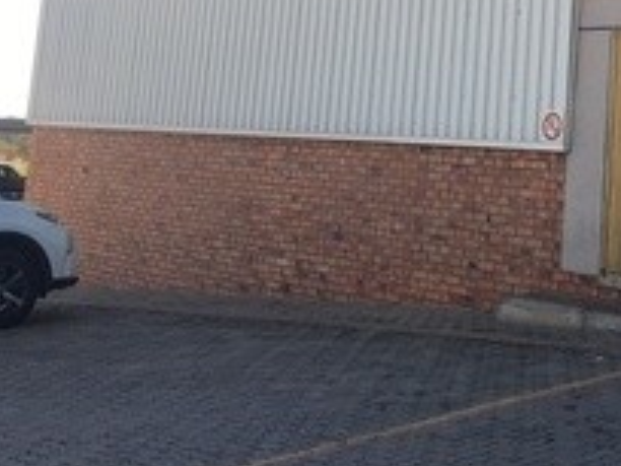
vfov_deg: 19.9
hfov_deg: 26.3
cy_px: -41
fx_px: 1274
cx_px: 584
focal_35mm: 71
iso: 25
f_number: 2.2
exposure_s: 1/651
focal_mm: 4.15
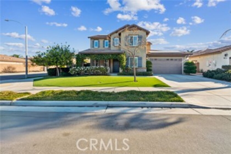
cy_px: 77
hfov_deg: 104.3
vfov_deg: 81.2
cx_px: 116
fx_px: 90
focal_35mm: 14
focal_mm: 14
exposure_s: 1/60
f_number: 8
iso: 100
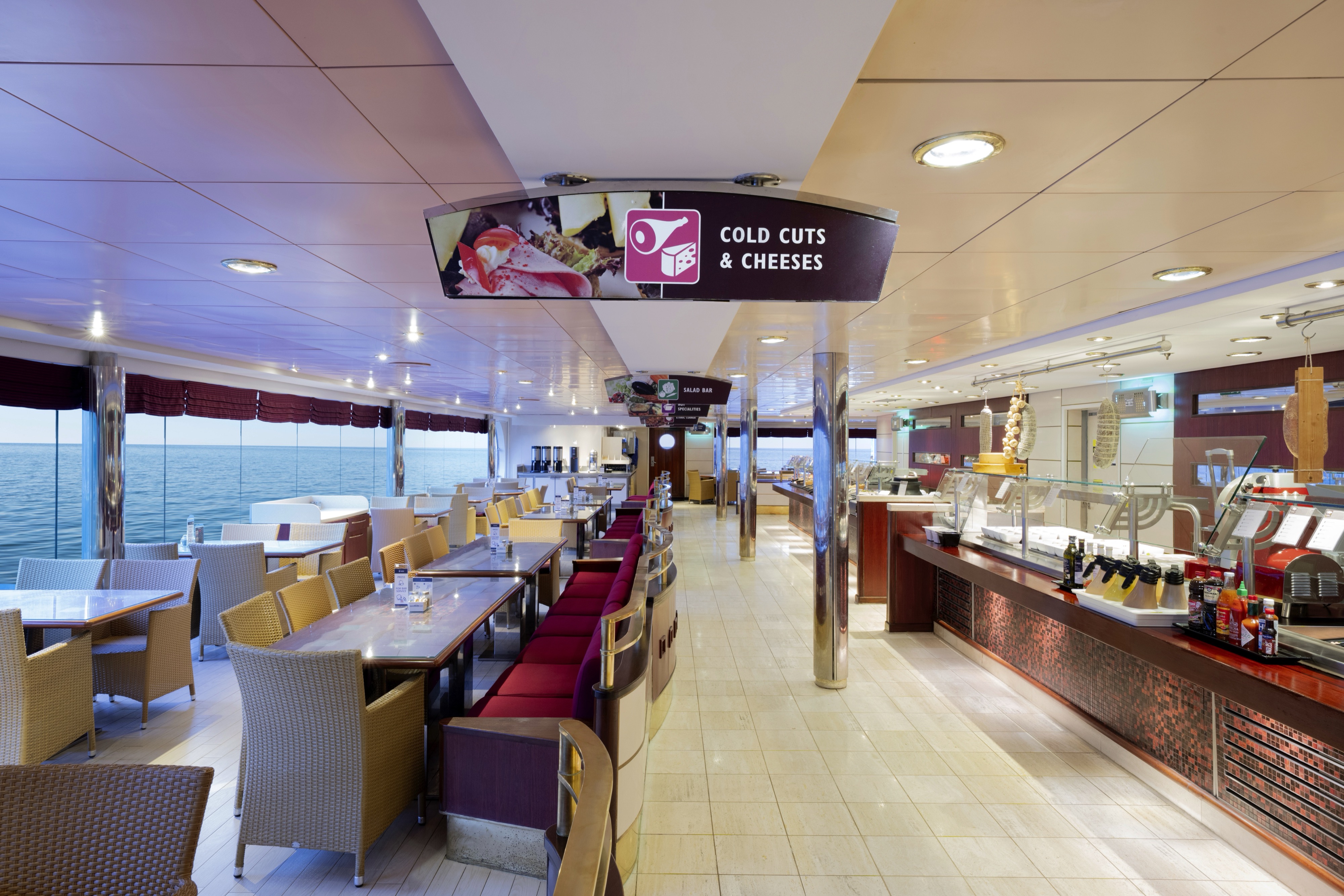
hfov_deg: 78.6
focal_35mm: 22
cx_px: 672
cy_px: 448
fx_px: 821
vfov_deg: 57.2
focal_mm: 22
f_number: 11
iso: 400
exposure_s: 2
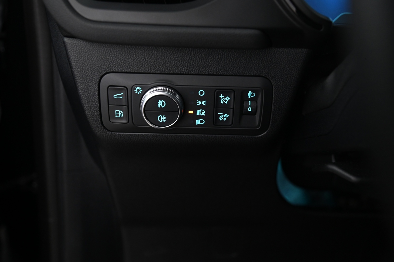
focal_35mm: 48
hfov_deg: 41.1
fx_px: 525
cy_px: 131
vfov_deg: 28.0
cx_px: 197
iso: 2000
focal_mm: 48
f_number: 4
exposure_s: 1/15
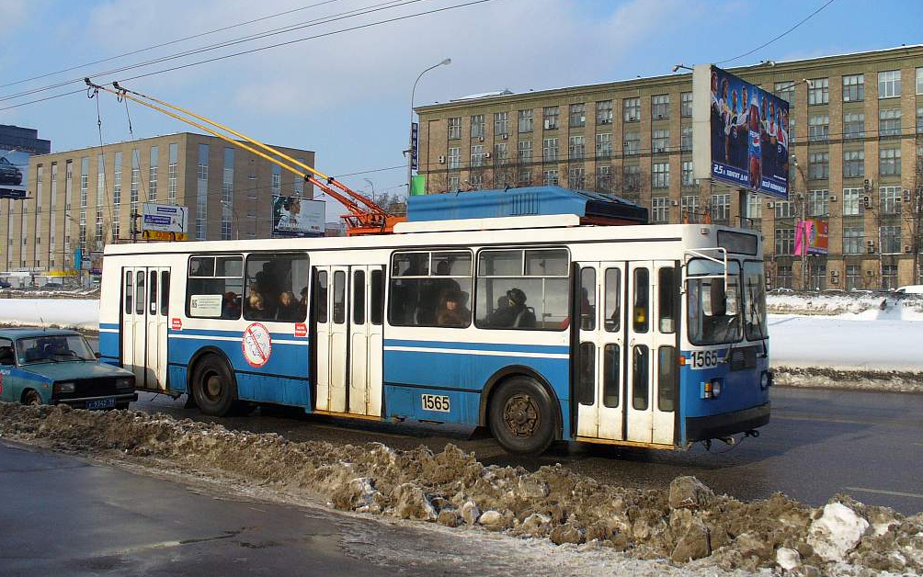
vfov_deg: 32.0
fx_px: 1006
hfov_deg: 49.3
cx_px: 461
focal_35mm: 40
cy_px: 277
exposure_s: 1/320
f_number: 5.6
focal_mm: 6.1
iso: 80
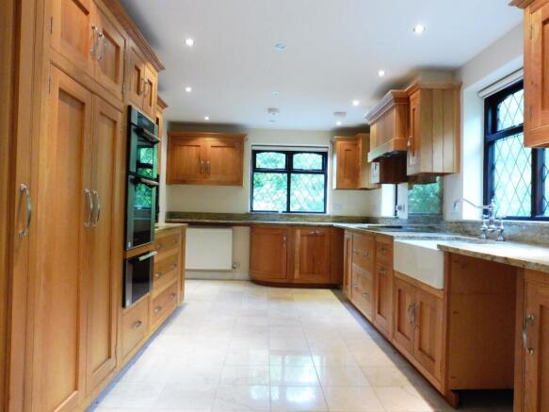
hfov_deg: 71.6
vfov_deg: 56.8
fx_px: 381
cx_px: 274
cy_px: 206
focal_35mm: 24
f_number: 3.3
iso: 400
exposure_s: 1/60
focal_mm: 4.3
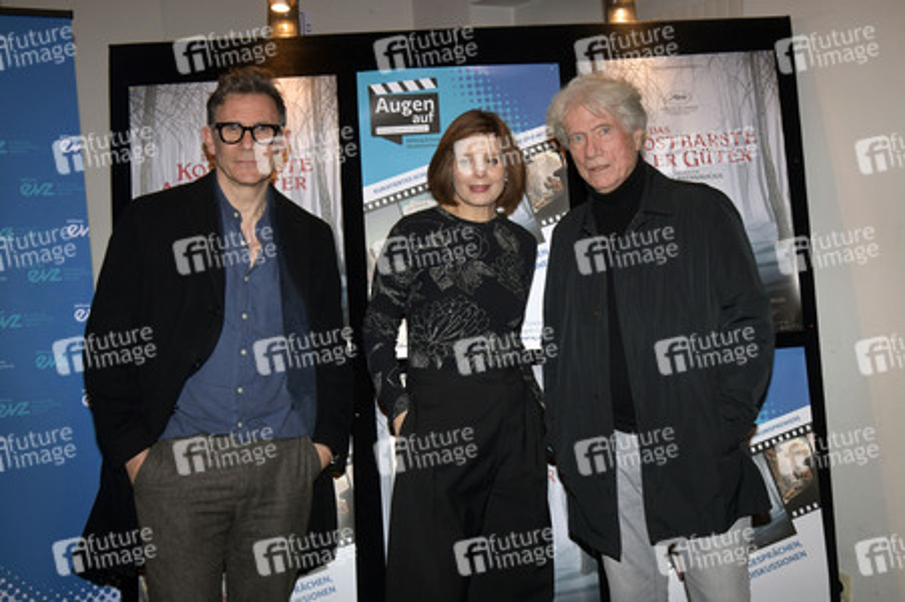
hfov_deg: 42.8
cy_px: 301
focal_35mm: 46
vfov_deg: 29.2
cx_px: 452
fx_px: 1156
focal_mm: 46
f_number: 5.6
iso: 800
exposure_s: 1/160
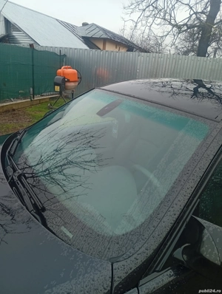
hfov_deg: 51.5
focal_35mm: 27
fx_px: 230
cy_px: 147
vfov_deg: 65.2
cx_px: 111
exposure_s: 1/100
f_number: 1.8
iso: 56
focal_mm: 3.98
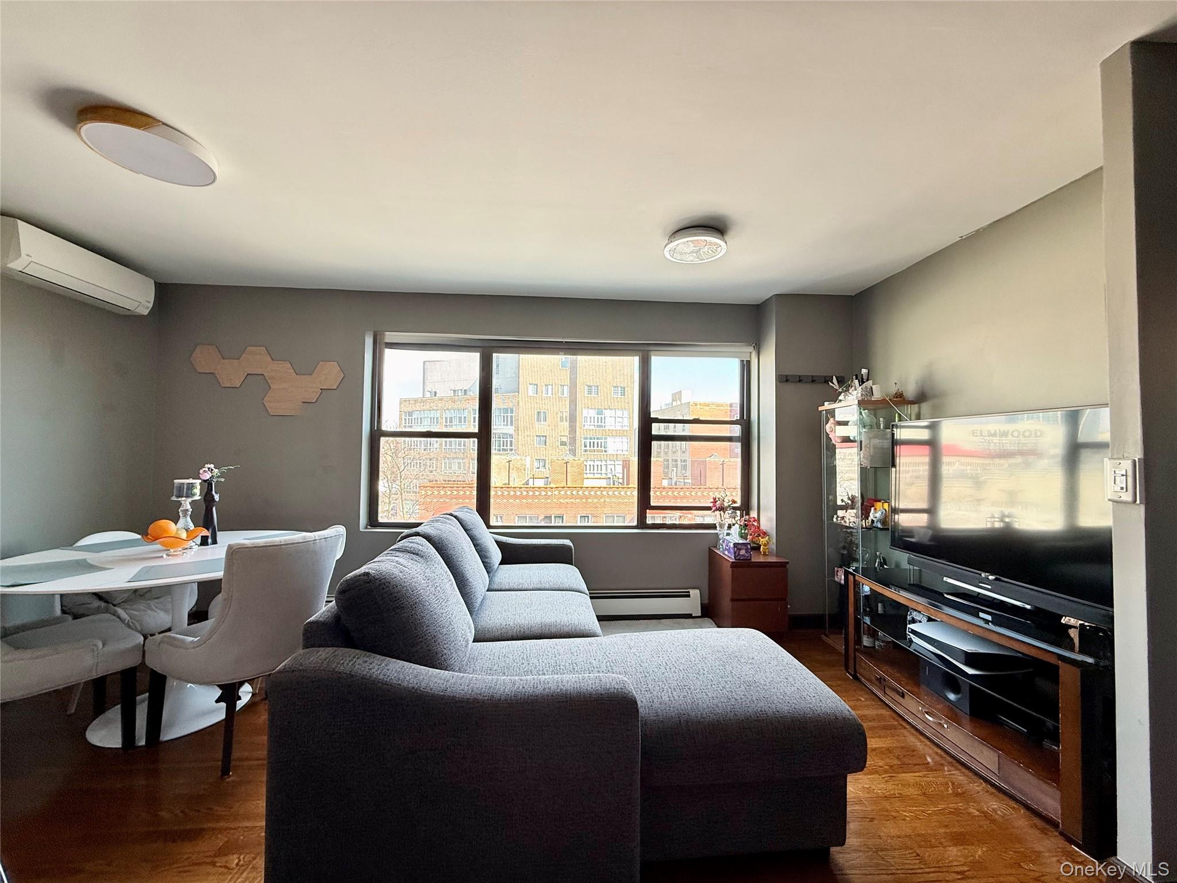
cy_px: 442
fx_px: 476
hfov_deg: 102.1
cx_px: 588
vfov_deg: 85.7
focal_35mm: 14
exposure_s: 1/99
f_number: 2.2
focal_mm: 2.22
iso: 100
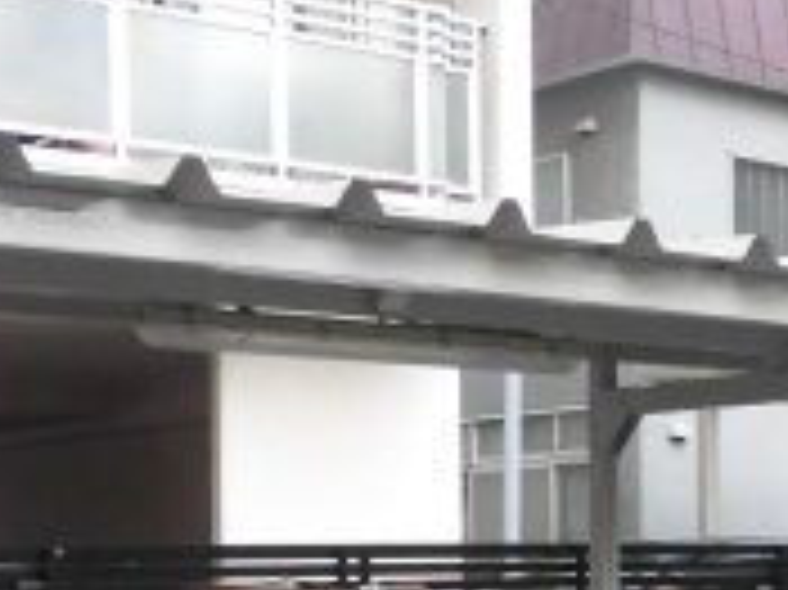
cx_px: 1045
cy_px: 631
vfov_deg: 16.3
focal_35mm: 88
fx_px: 2002
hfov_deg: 20.3
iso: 160
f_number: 3.1
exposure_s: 1/60
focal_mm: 4.3
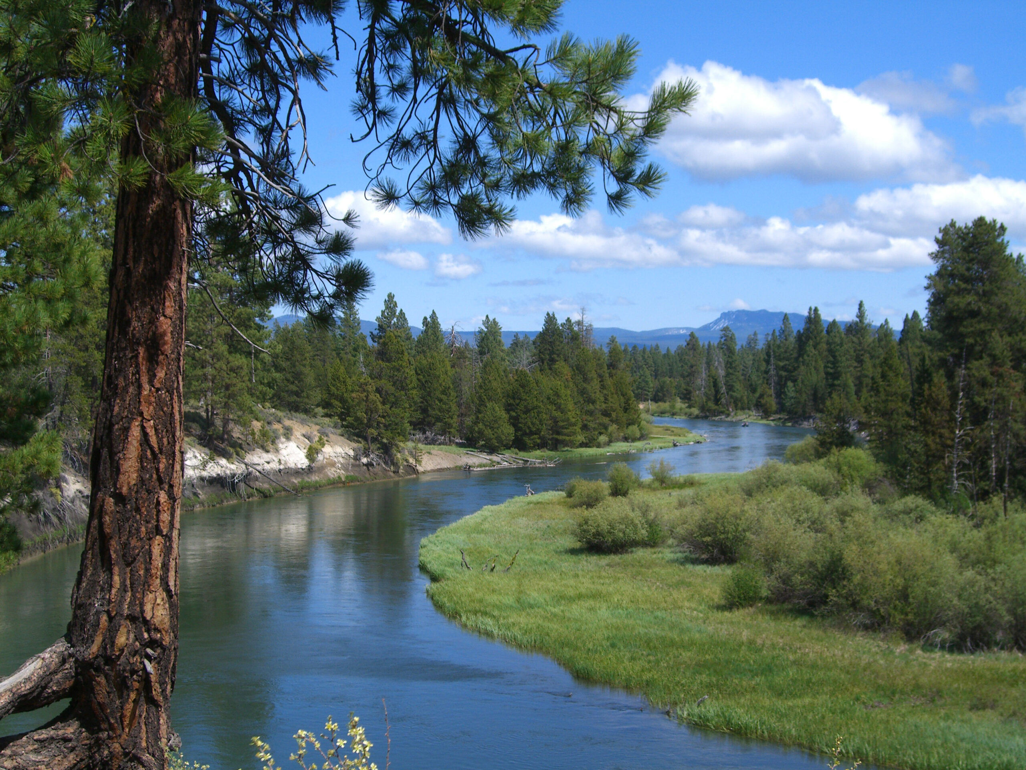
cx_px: 513
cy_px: 385
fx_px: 1689
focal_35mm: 57
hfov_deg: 33.8
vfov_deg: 25.7
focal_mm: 11.8
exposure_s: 1/125
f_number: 10
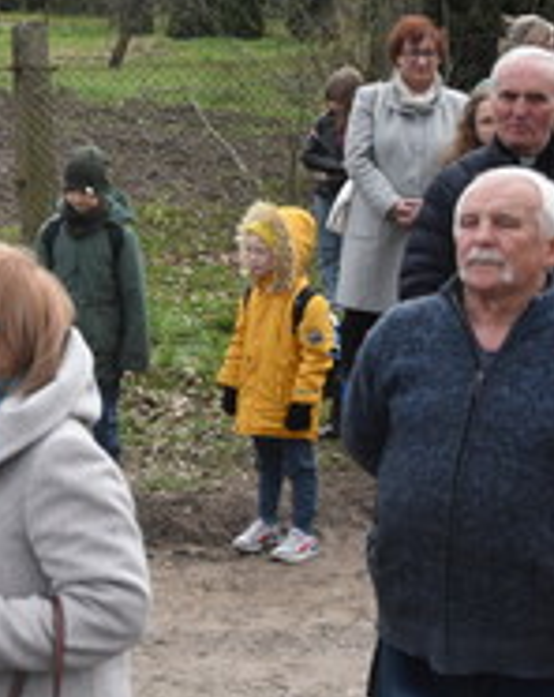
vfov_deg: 22.7
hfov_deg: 17.2
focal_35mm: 84
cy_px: 259
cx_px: -142
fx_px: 1727
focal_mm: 26
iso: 1250
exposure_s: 1/3200
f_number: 4
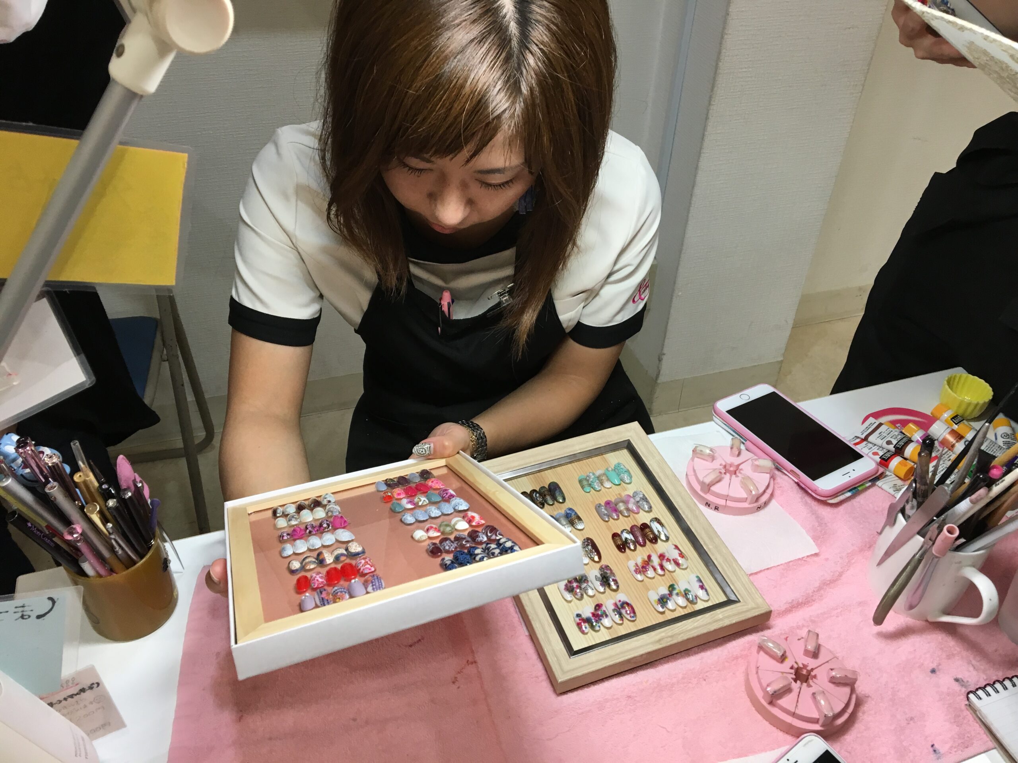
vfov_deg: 48.2
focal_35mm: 29
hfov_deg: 61.7
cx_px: 509
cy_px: 382
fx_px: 853
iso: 32
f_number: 2.2
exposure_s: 1/30
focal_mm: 4.15
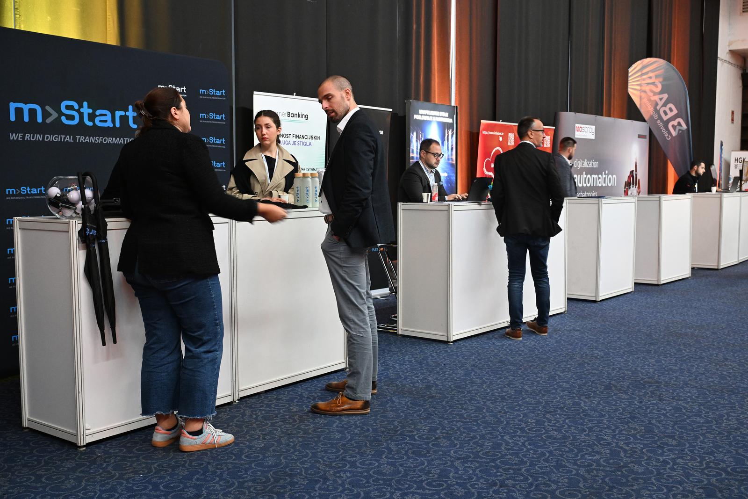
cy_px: 250
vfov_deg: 34.2
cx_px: 374
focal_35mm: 39
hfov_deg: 49.5
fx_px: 810
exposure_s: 1/30
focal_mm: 39
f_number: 5.6
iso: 3200
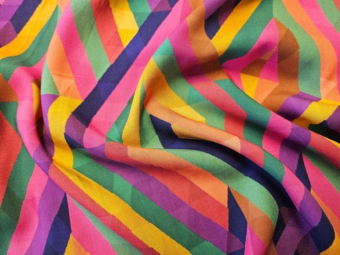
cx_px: 170
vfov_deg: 56.8
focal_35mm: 24
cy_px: 128
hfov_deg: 71.6
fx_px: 236
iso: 200
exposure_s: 1/100
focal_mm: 5
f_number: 1.8
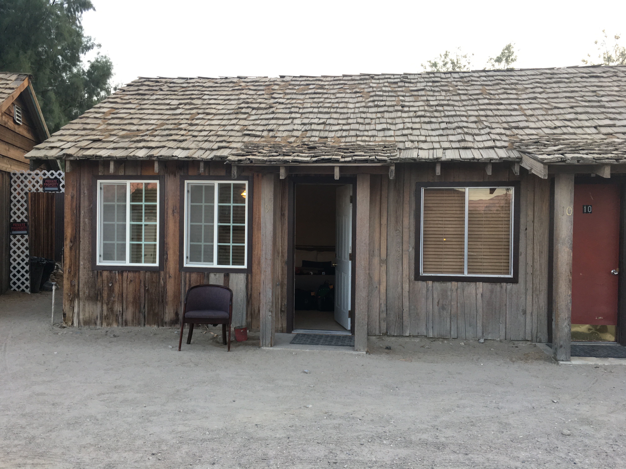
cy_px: 234
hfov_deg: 61.7
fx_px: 524
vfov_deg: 48.2
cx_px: 313
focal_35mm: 29
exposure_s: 1/120
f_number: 2.2
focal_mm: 4.15
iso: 40
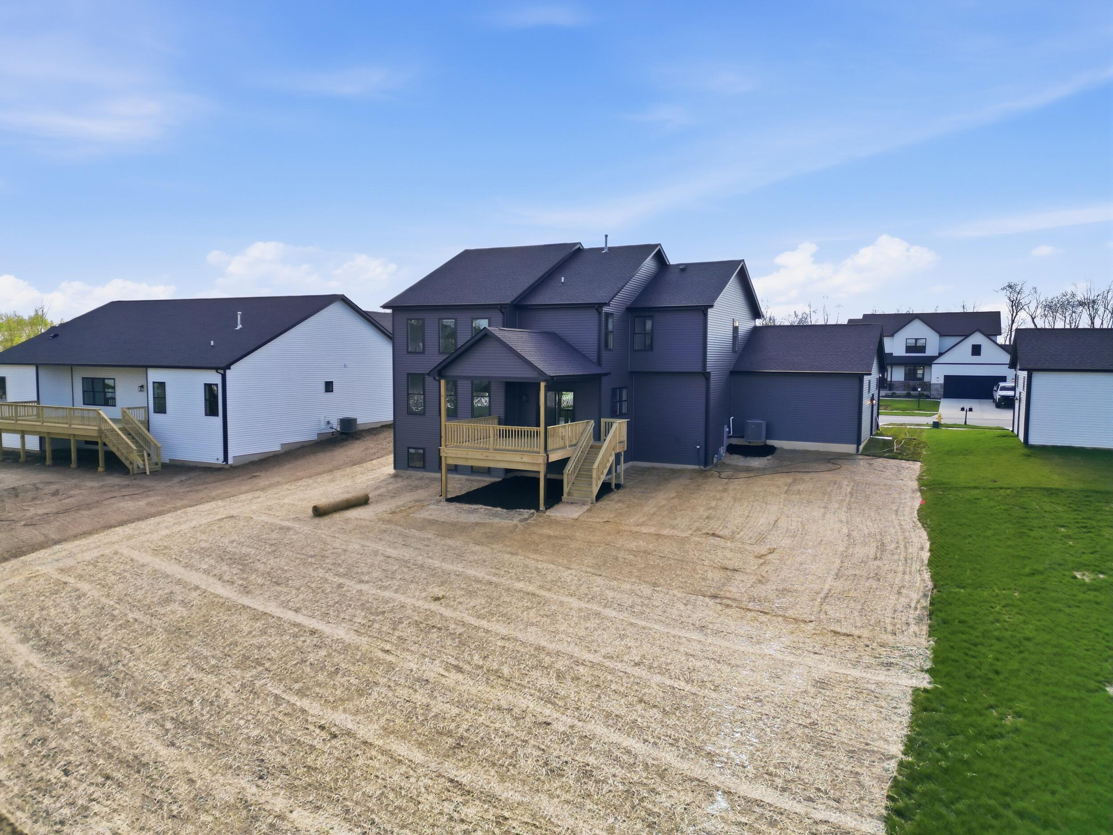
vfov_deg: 56.8
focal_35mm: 24
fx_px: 772
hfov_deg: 71.6
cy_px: 418
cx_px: 556
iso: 110
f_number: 1.7
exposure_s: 1/4000
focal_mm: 6.7
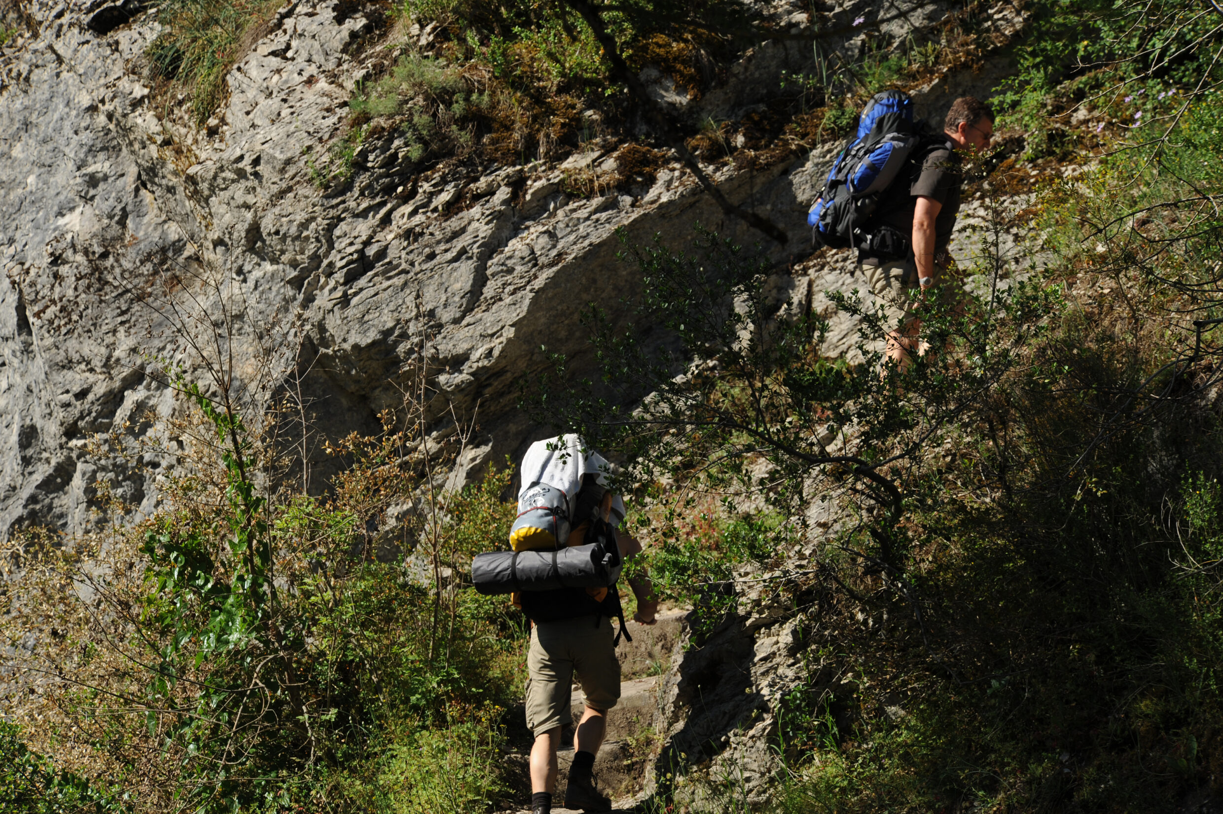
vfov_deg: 5.7
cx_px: 612
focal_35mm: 240
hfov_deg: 8.6
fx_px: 8148
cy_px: 407
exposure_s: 1/500
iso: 200
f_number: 8
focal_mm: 240
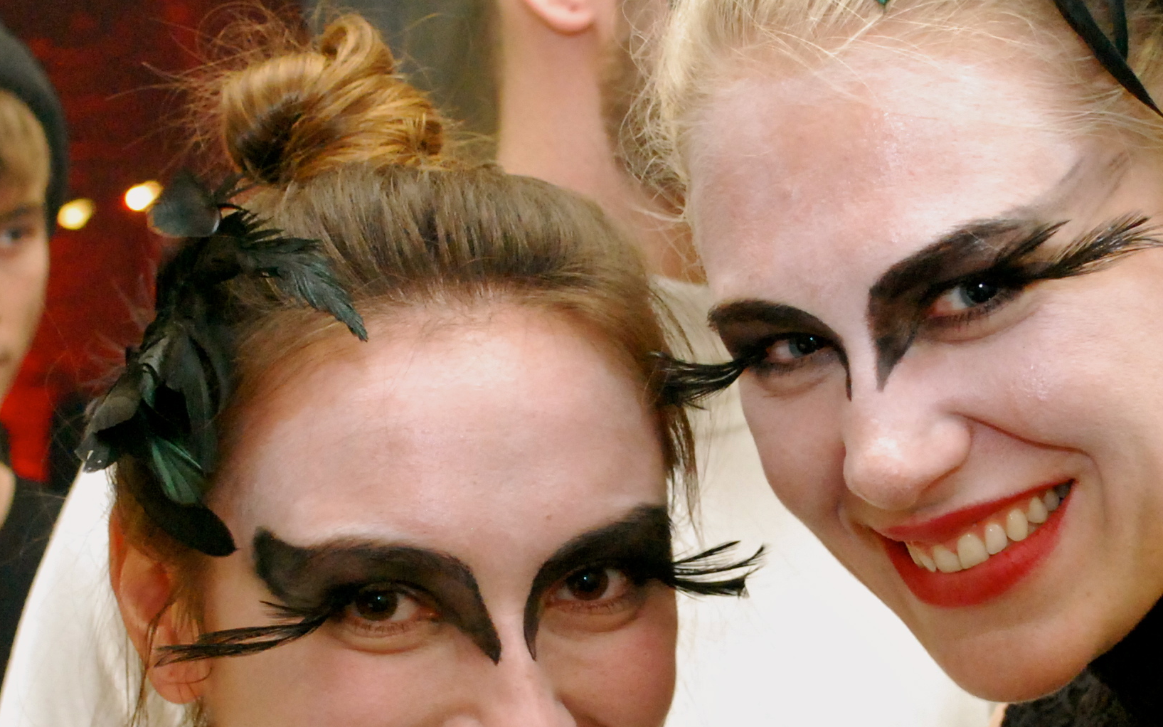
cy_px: 543
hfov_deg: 18.0
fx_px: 3677
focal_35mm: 116
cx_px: 617
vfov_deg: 11.3
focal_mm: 32
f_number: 4.8
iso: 1600
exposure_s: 1/60
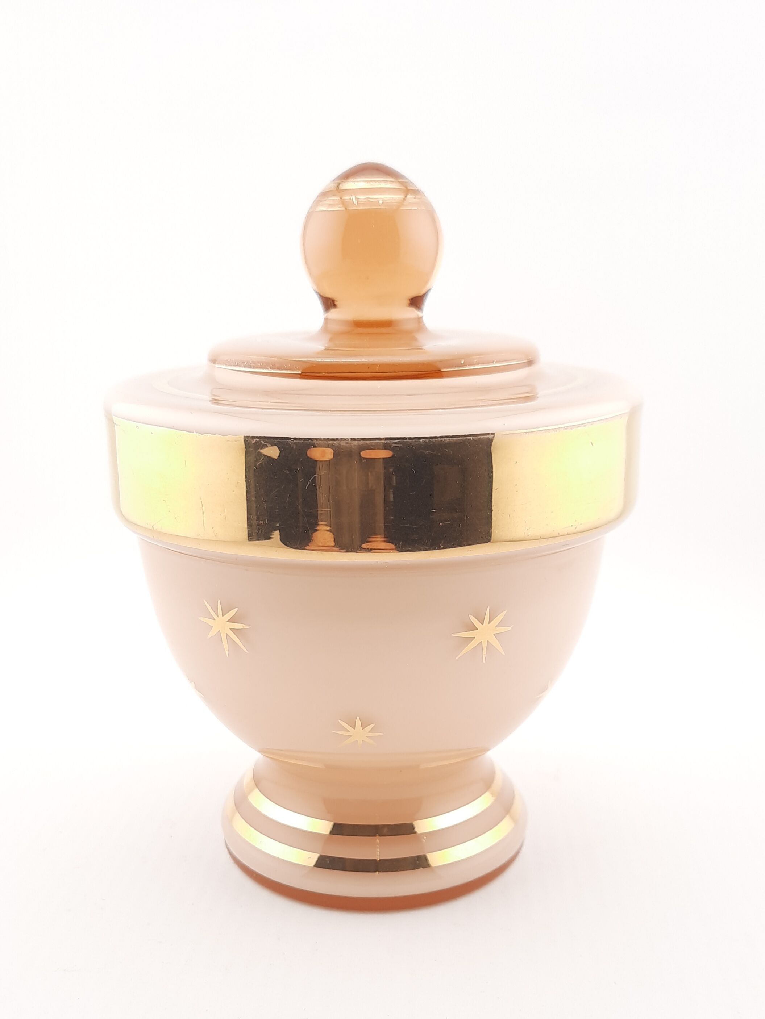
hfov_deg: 54.9
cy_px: 510
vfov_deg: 69.4
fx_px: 736
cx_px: 382
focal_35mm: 25
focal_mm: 4.6
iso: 32
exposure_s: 1/227
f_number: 2
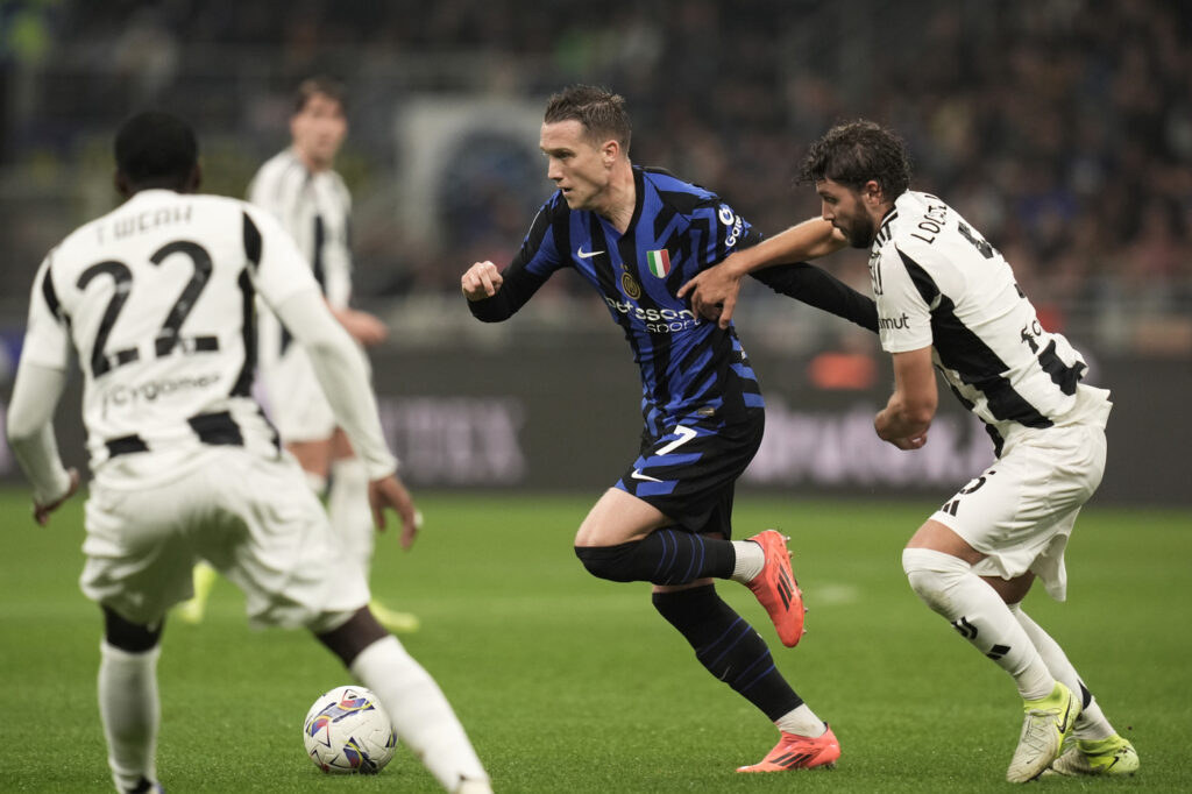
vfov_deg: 3.4
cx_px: 596
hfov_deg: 5.2
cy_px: 397
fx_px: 13239
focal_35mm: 400
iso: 2000
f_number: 3.2
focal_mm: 400
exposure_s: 1/1600
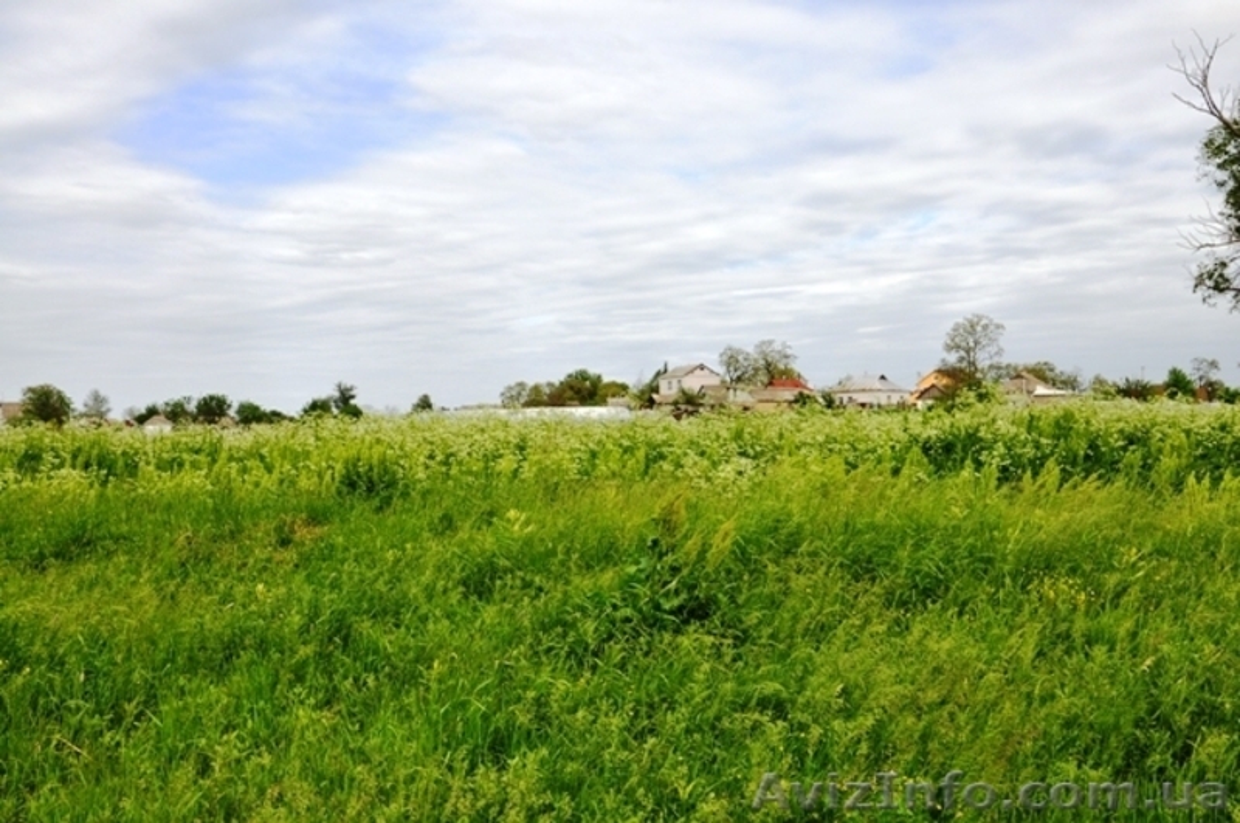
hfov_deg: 57.3
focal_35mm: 33
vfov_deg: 39.9
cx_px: 620
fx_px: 1135
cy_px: 412
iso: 200
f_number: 10
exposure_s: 1/200
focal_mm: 22
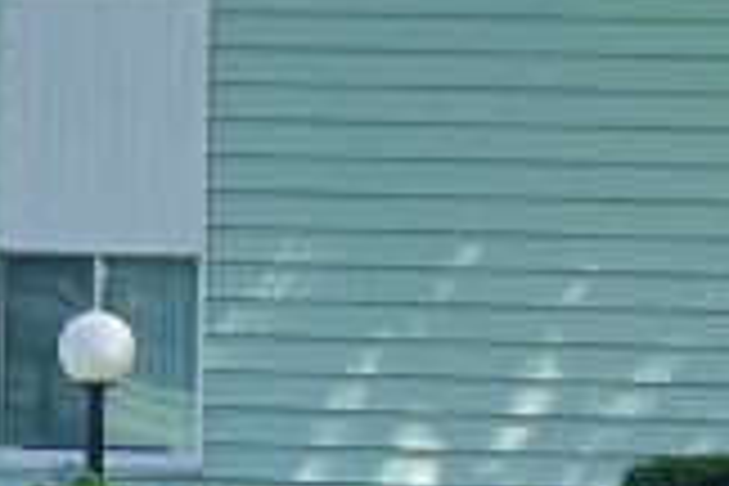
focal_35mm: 171
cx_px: -86
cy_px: 194
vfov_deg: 8.0
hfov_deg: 11.8
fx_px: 3462
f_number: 1.6
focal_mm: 4.2
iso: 32
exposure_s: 1/1383
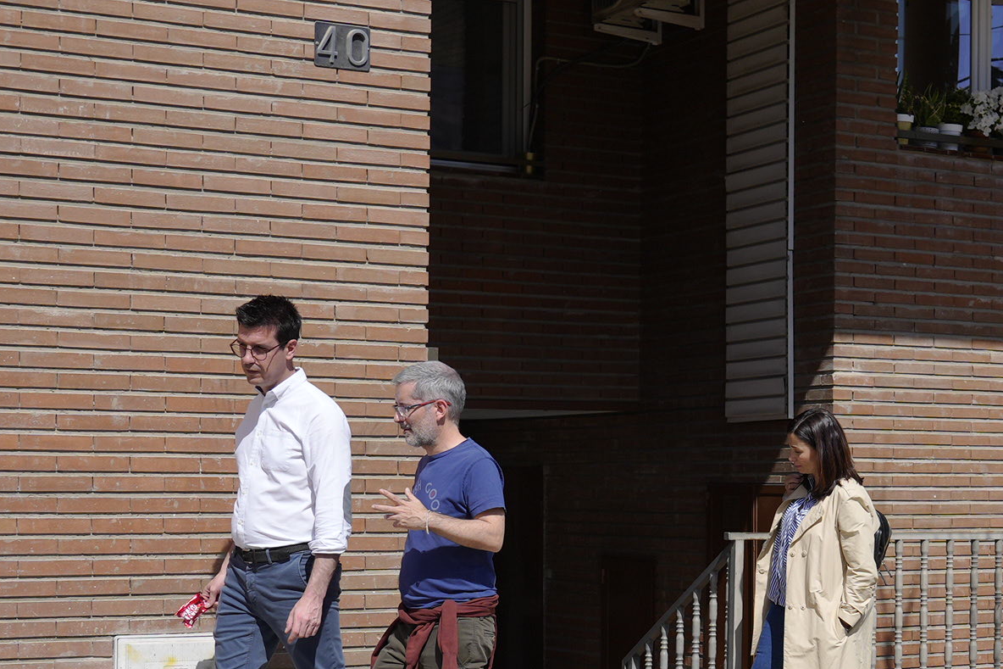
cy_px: 494
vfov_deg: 18.3
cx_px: 807
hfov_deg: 26.8
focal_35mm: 74
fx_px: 2061
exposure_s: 1/1250
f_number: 4
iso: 100
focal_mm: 25
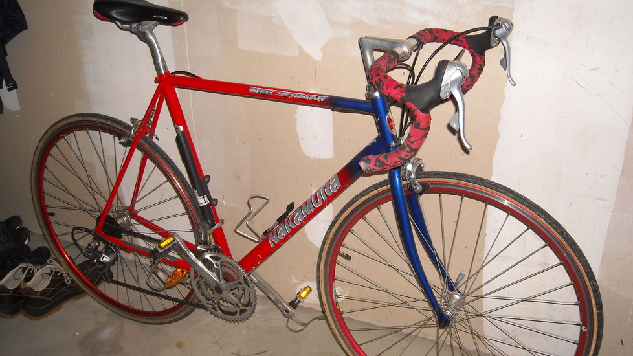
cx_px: 320
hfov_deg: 51.6
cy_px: 182
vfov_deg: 30.4
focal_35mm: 39
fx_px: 655
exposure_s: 1/60
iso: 100
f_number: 2.8
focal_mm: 5.7
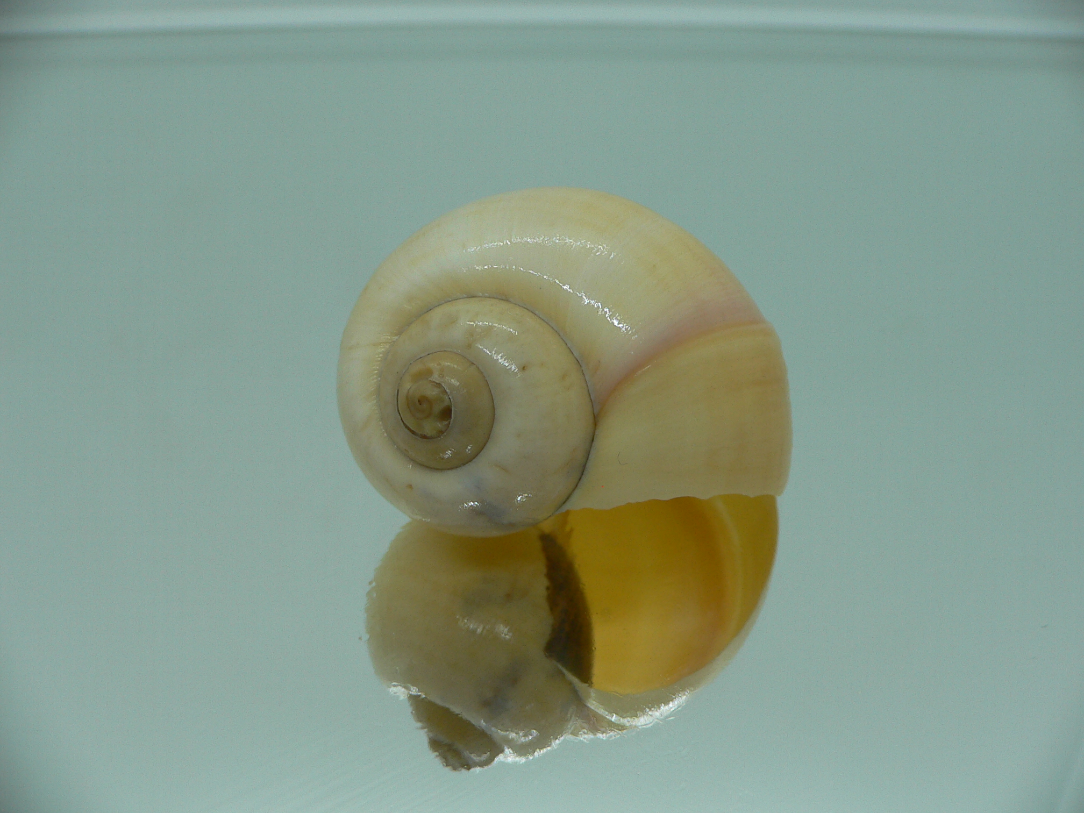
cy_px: 406
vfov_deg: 40.7
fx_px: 1096
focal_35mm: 35
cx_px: 542
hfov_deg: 52.6
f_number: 2.8
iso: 80
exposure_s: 1/60
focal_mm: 4.6
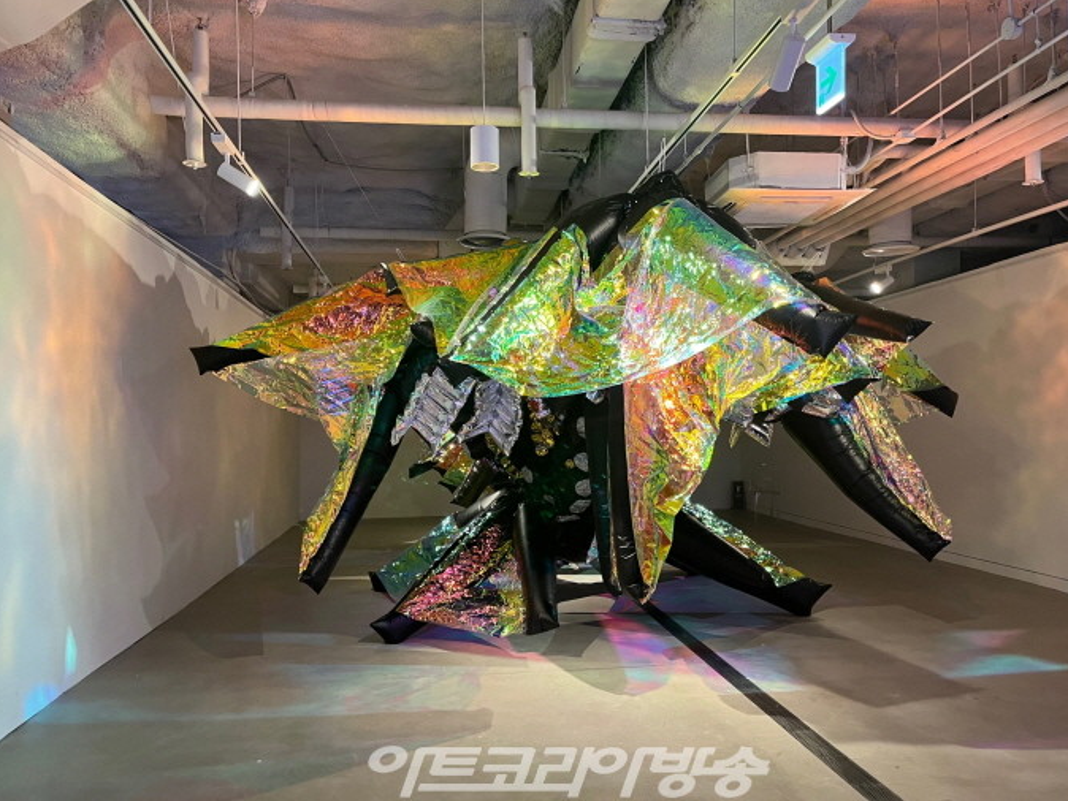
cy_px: 406
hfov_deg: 65.3
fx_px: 833
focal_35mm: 27
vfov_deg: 51.4
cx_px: 545
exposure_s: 1/60
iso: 200
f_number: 1.6
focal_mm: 5.1
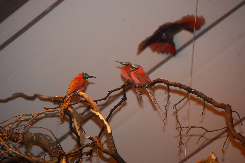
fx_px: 1142
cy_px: 82
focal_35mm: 168
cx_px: 122
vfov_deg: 8.2
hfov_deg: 12.2
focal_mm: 112
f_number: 4.8
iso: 560
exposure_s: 1/60
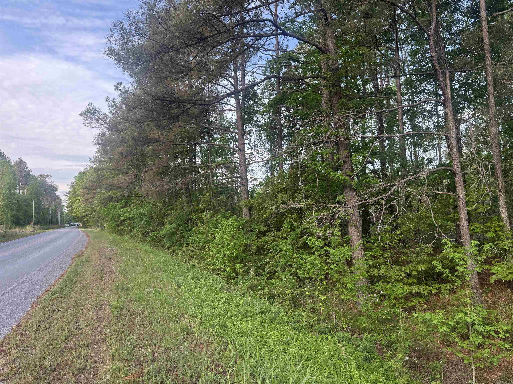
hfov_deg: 71.6
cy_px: 192
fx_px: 356
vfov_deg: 56.8
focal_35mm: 24
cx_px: 256
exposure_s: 1/221
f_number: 1.78
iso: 80
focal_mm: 6.76
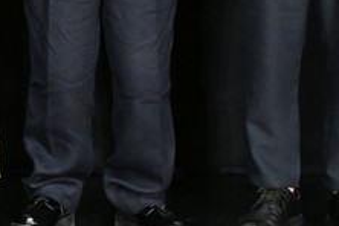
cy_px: -181
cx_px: -290
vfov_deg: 8.2
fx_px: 1525
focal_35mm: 162
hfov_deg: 11.6
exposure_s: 1/200
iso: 2000
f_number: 4.8
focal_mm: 36
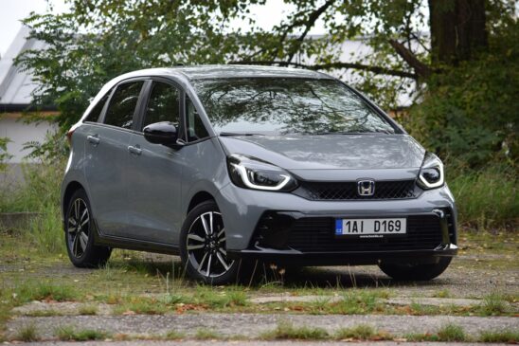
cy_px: 173
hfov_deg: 8.3
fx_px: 3567
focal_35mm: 248
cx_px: 260
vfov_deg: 5.5
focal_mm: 165
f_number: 5.6
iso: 250
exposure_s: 1/500
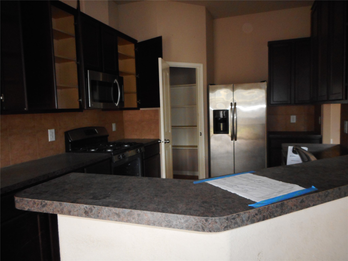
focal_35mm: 25
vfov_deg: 54.9
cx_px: 174
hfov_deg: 69.4
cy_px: 130
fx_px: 251
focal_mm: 4.5
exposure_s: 1/25
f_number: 3.7
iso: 400
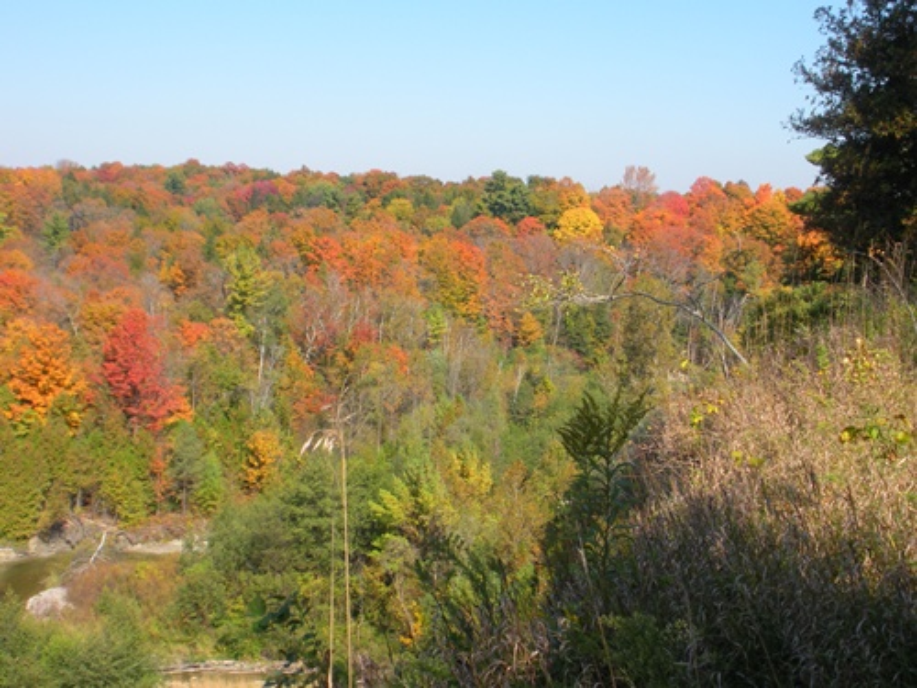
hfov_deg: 36.8
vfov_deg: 28.0
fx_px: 1378
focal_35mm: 52
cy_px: 344
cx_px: 458
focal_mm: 9.1
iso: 64
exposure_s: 1/269
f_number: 4.4
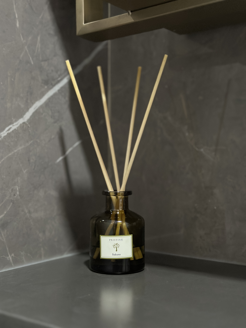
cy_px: 164
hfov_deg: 30.3
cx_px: 123
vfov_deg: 39.7
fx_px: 455
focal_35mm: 48
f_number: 1.78
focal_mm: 6.86
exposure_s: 1/25
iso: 800
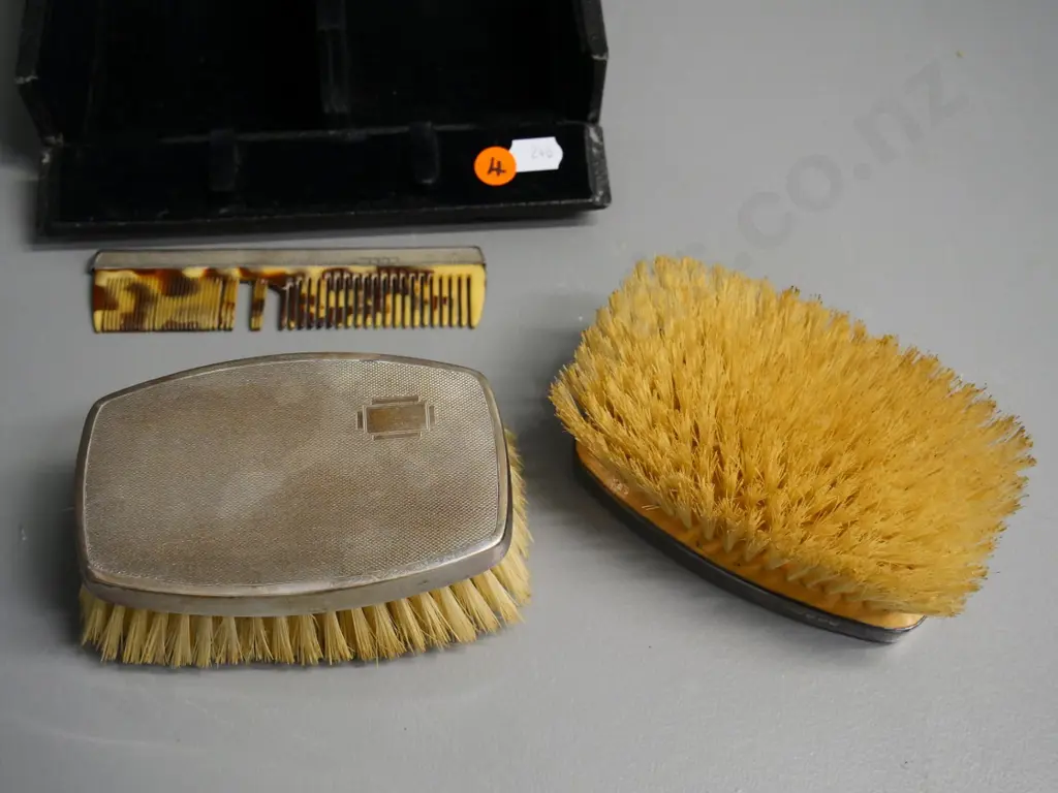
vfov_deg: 32.9
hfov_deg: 42.9
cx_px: 529
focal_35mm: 44
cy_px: 396
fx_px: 1345
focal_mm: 22
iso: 1600
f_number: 5.3
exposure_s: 1/80
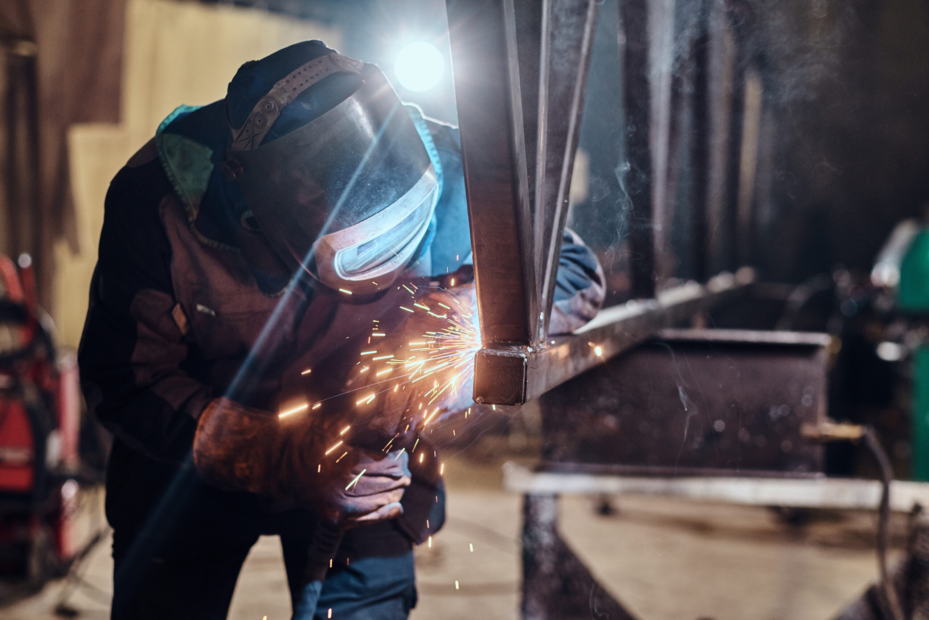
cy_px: 310
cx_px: 464
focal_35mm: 84
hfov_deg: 24.2
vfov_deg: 16.3
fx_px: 2168
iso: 640
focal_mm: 56
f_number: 2.2
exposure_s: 1/125
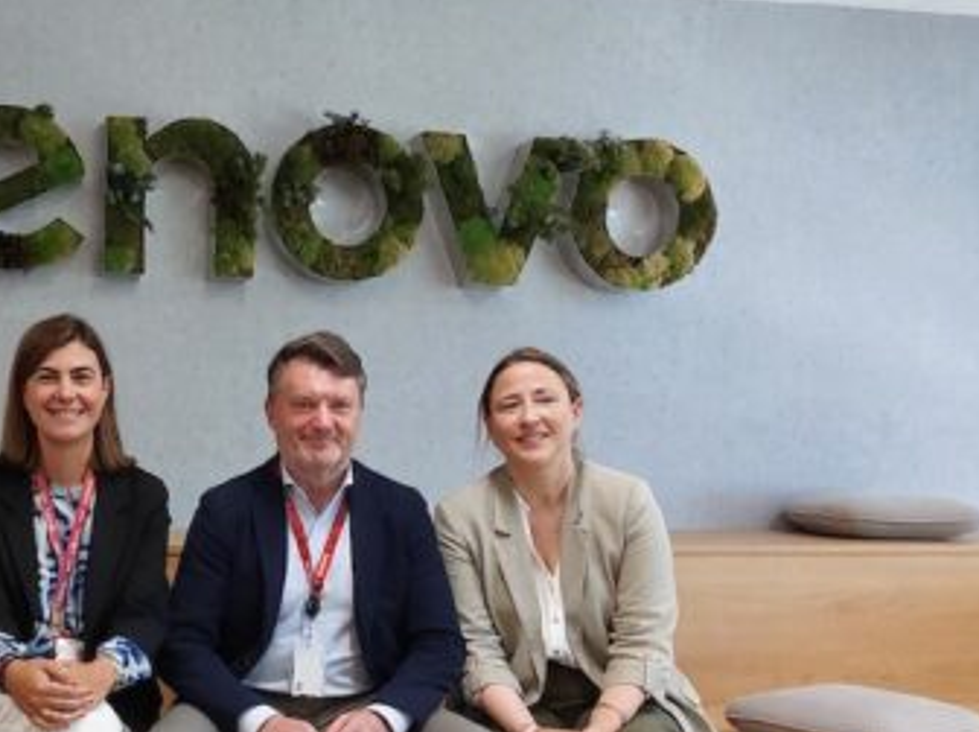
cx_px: 252
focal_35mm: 45
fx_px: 1271
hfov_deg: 41.0
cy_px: 538
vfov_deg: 31.6
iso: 320
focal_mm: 5.23
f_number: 1.8
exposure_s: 1/100
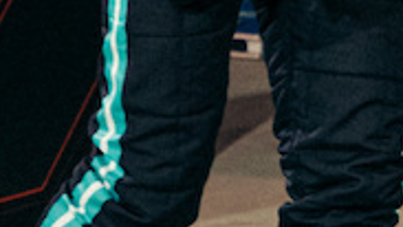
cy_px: -357
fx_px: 4949
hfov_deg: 4.6
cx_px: 658
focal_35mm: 463
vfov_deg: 2.6
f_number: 2.8
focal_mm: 67.6
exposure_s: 1/400
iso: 640
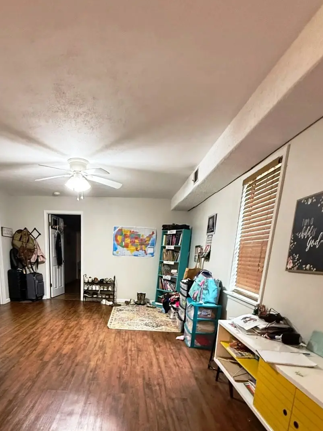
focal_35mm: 21
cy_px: 316
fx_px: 261
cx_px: 116
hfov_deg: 62.3
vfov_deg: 74.1
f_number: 2.2
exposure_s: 1/60
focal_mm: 2.22
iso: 640
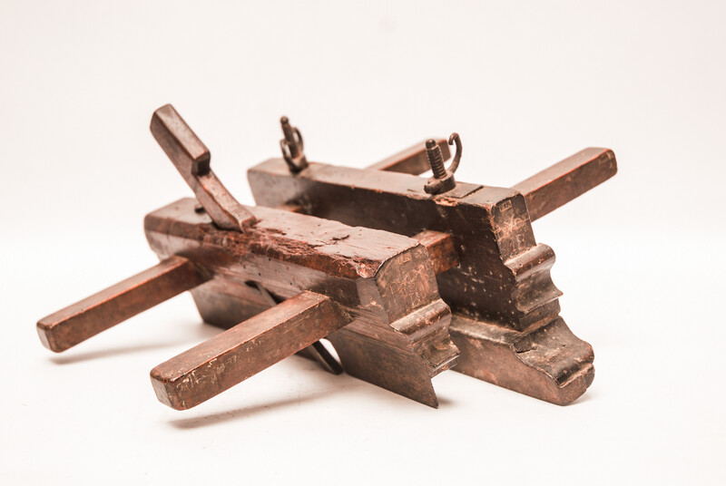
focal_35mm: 66
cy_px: 243
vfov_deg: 20.7
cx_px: 363
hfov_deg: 30.5
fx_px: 1333
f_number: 4.2
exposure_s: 1/4
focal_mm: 44
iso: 100
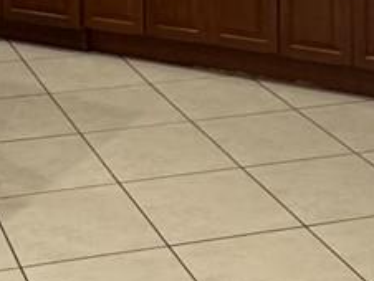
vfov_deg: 12.8
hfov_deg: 19.5
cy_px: -304
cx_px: 48
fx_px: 1071
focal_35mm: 99
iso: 320
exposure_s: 1/120
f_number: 2.2
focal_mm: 2.22
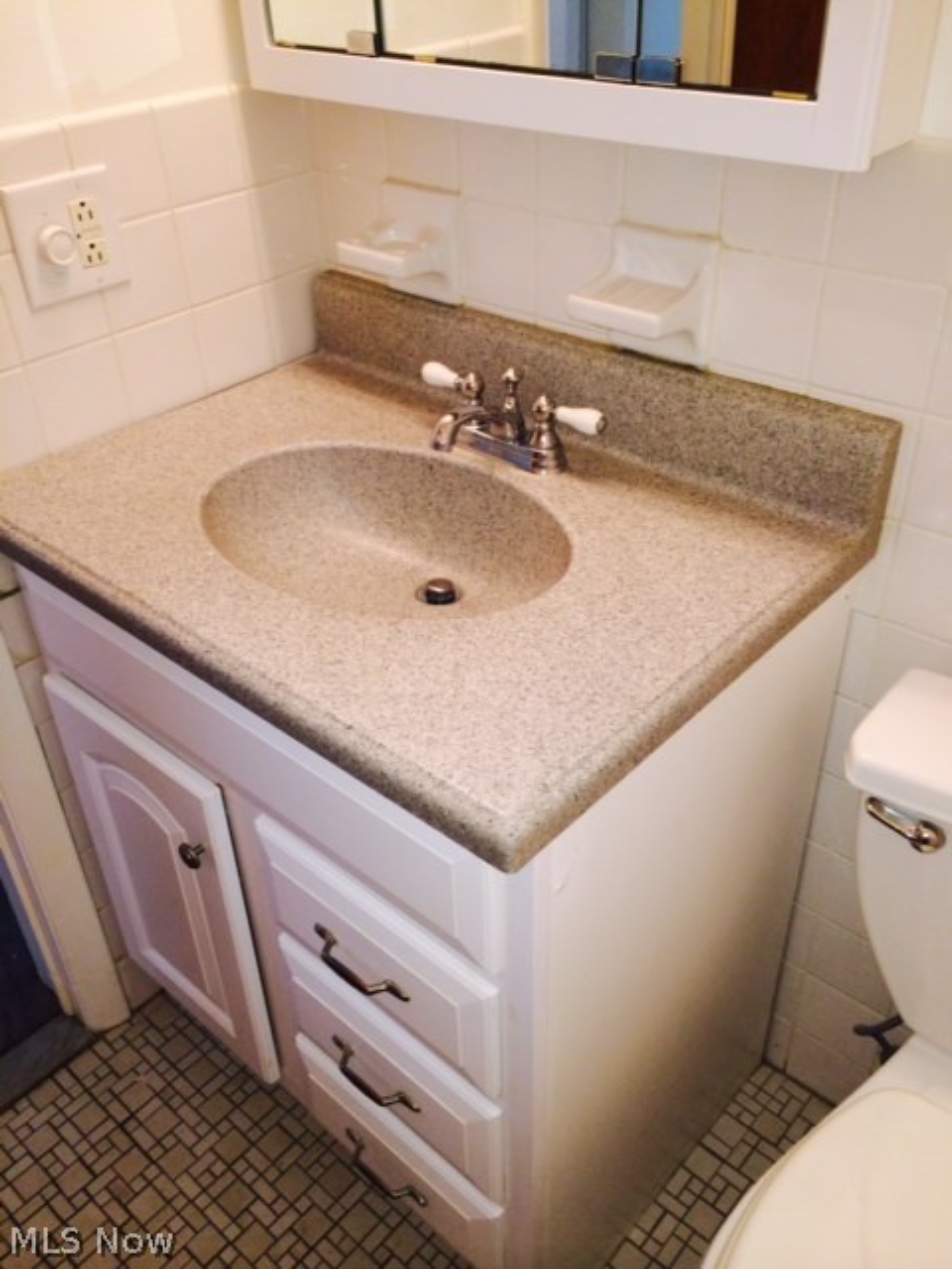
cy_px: 634
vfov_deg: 60.0
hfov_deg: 46.8
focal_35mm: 30
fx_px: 1100
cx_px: 476
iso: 64
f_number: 2.2
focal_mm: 4.12
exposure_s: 1/30
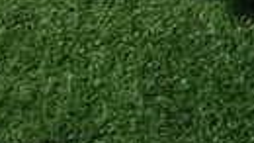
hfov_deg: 16.7
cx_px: 246
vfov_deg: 8.2
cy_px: -282
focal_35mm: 126
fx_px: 848
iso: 500
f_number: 2
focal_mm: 4.5
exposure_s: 1/30
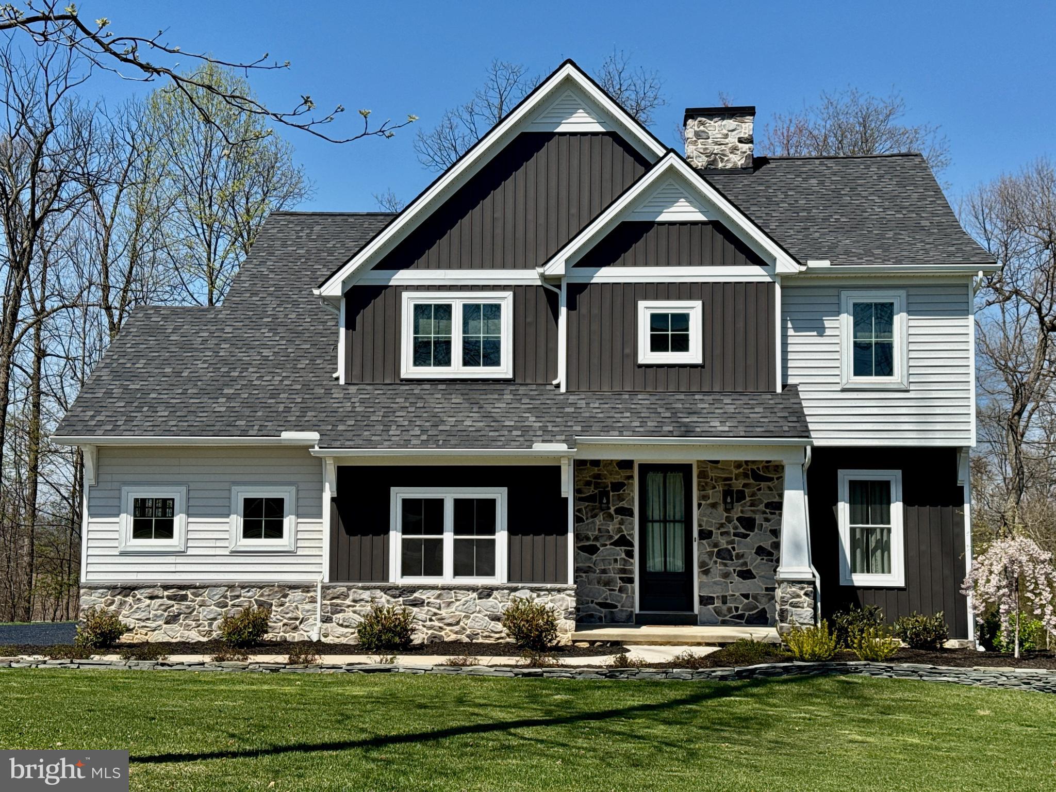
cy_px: 396
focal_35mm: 48
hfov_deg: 39.7
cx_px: 528
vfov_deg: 30.3
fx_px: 1464
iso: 64
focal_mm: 6.76
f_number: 1.78
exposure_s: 1/5376
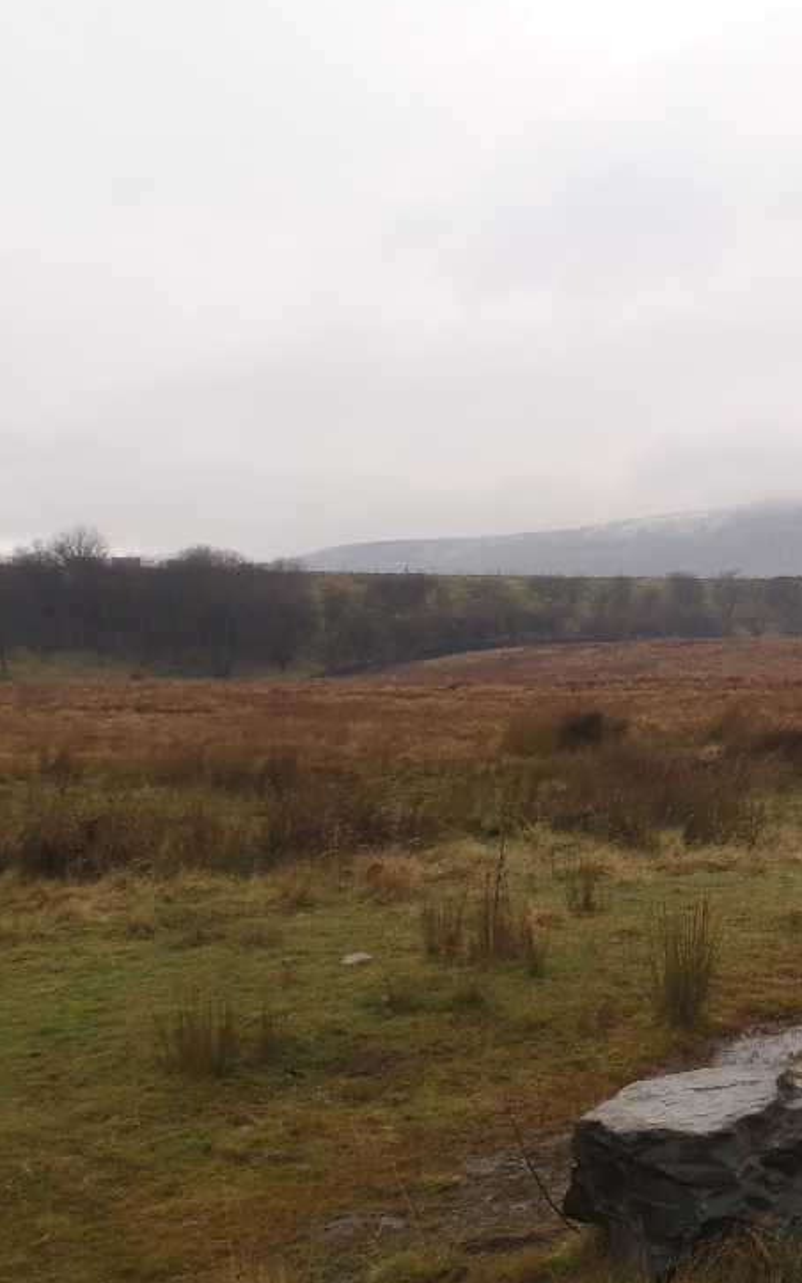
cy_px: 635
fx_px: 1538
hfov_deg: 26.3
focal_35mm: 44
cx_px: 935
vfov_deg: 45.3
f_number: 4.5
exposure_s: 1/100
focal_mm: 5
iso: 80
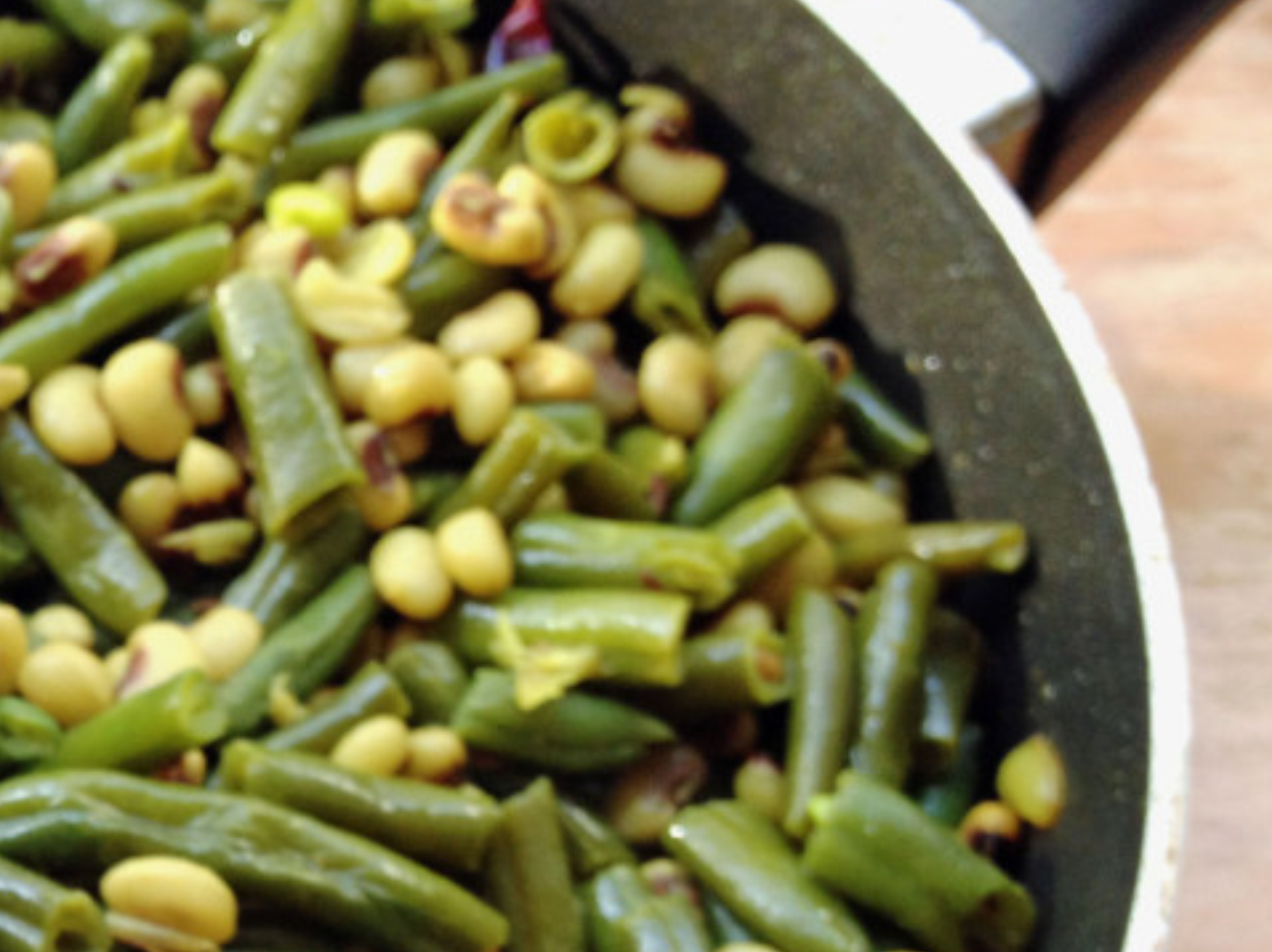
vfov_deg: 19.4
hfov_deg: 24.6
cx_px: -56
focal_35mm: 75
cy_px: 795
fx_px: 2755
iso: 64
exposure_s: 1/20
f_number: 2.4
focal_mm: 4.28
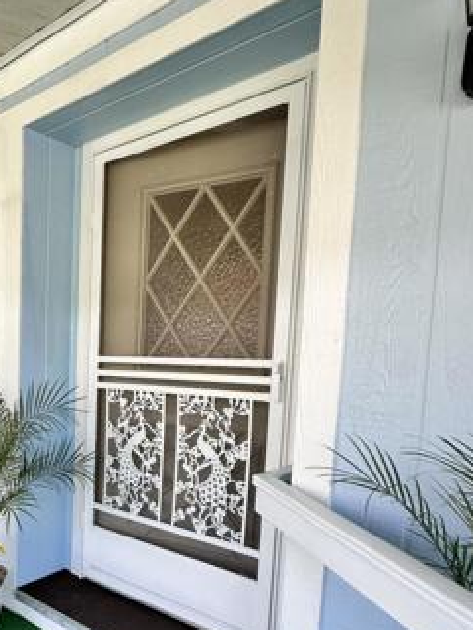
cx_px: 6
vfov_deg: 62.4
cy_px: 402
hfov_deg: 43.1
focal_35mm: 28
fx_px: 510
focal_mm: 2.22
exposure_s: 1/131
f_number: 2.2
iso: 40
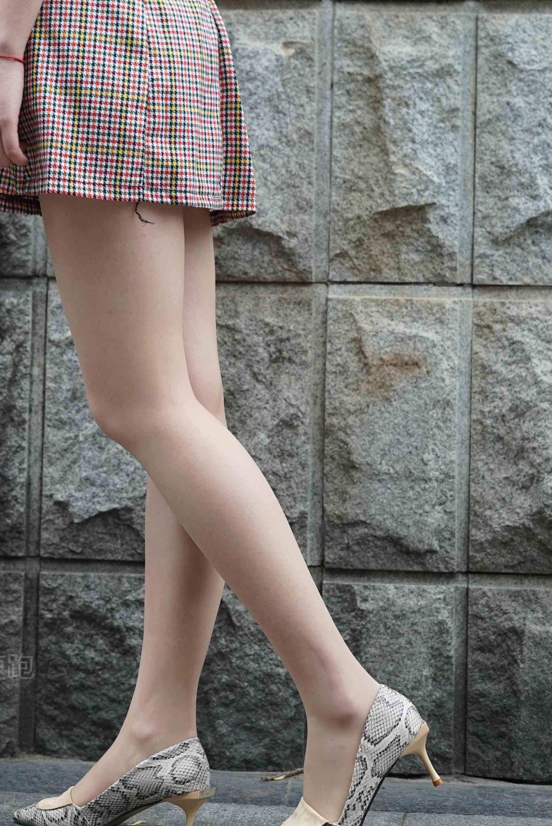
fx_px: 1676
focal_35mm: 73
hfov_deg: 18.6
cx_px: 165
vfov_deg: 27.6
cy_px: 315
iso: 1250
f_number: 4
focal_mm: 50
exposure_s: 1/60
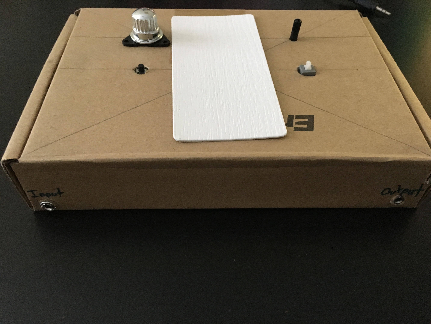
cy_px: 162
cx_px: 216
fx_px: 361
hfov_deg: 61.7
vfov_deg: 48.2
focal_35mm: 29
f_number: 2.2
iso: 200
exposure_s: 1/15
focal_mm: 4.15
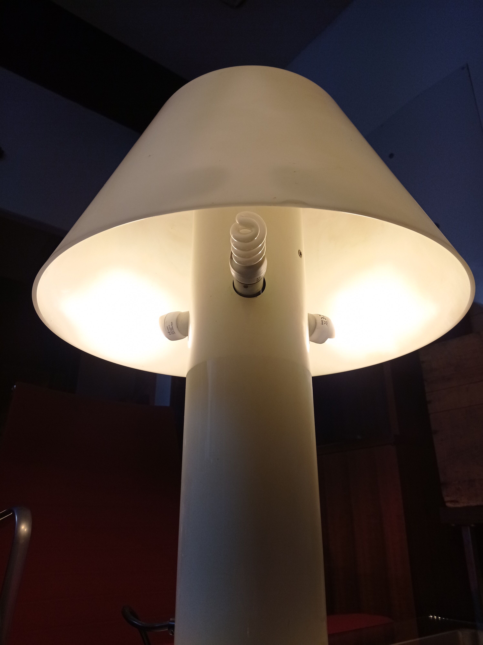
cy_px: 322
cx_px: 242
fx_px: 522
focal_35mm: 28
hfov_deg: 49.7
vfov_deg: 63.5
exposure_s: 1/175
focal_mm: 4.74
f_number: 1.79
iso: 100
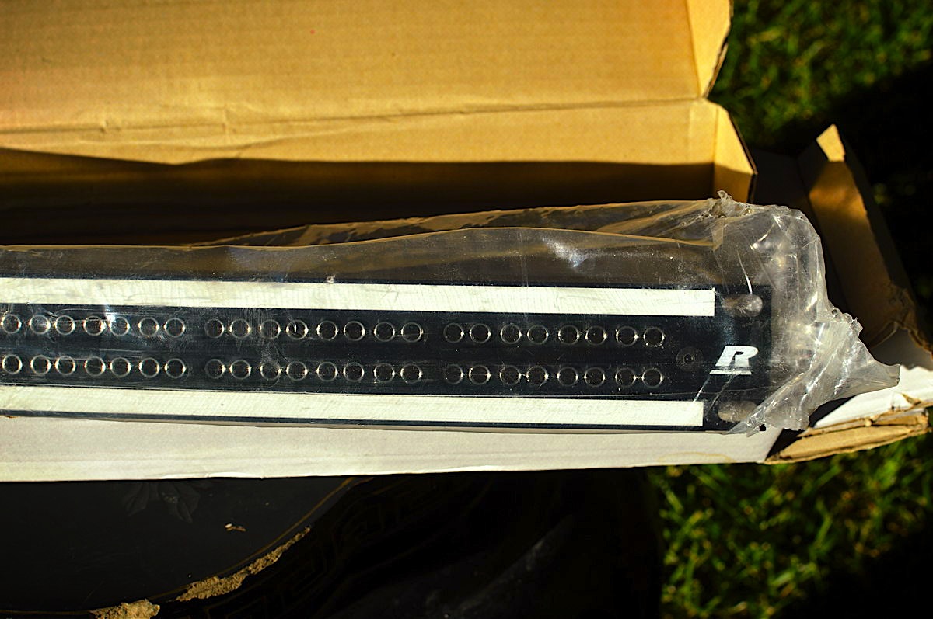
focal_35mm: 52
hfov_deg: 37.9
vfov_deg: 25.7
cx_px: 466
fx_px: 1359
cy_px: 310
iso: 100
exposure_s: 1/320
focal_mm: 35
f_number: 8
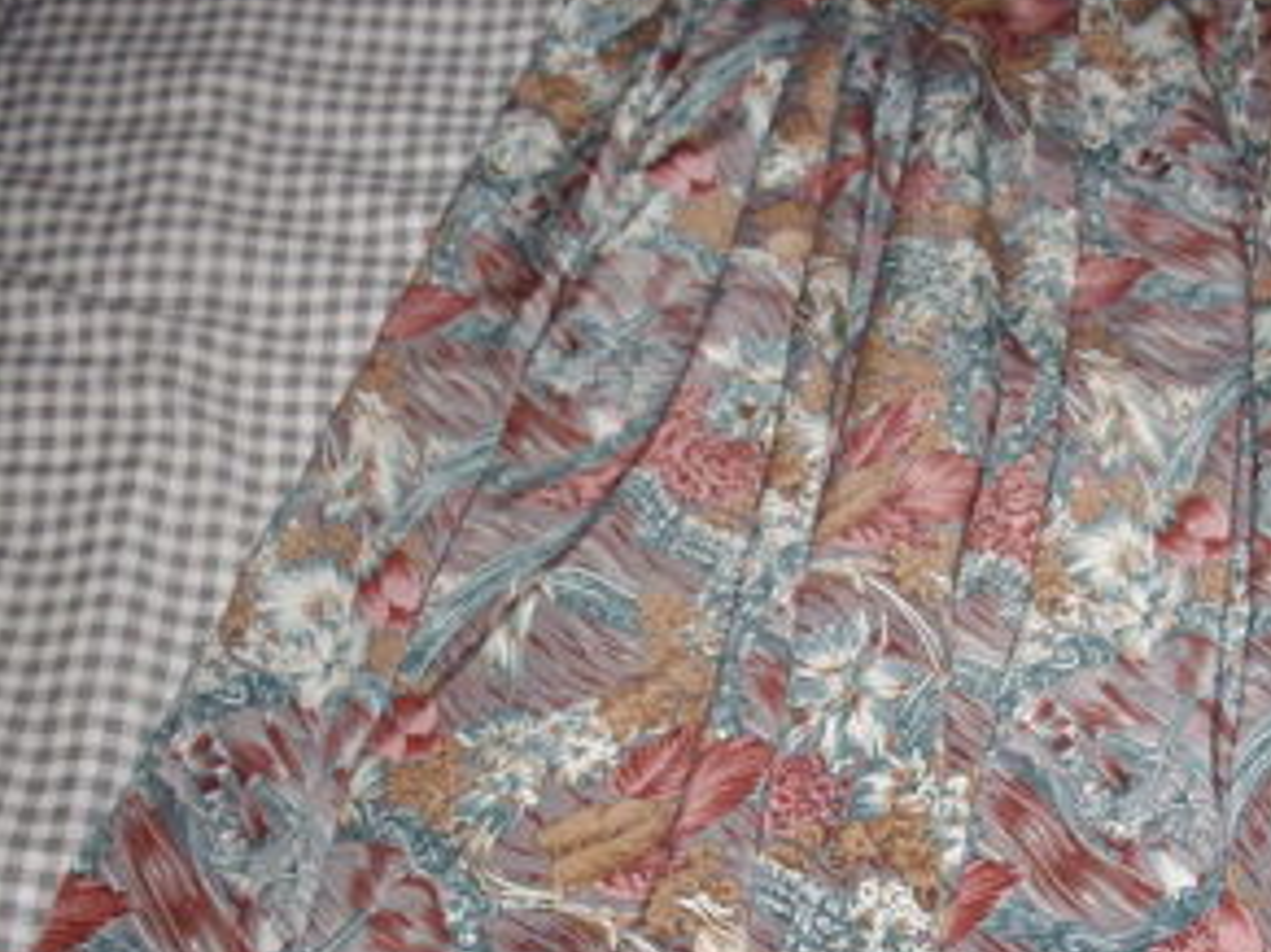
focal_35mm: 61
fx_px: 2239
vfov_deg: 23.9
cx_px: 965
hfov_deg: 31.1
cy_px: 611
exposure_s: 1/50
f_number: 2.8
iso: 160
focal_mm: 6.2
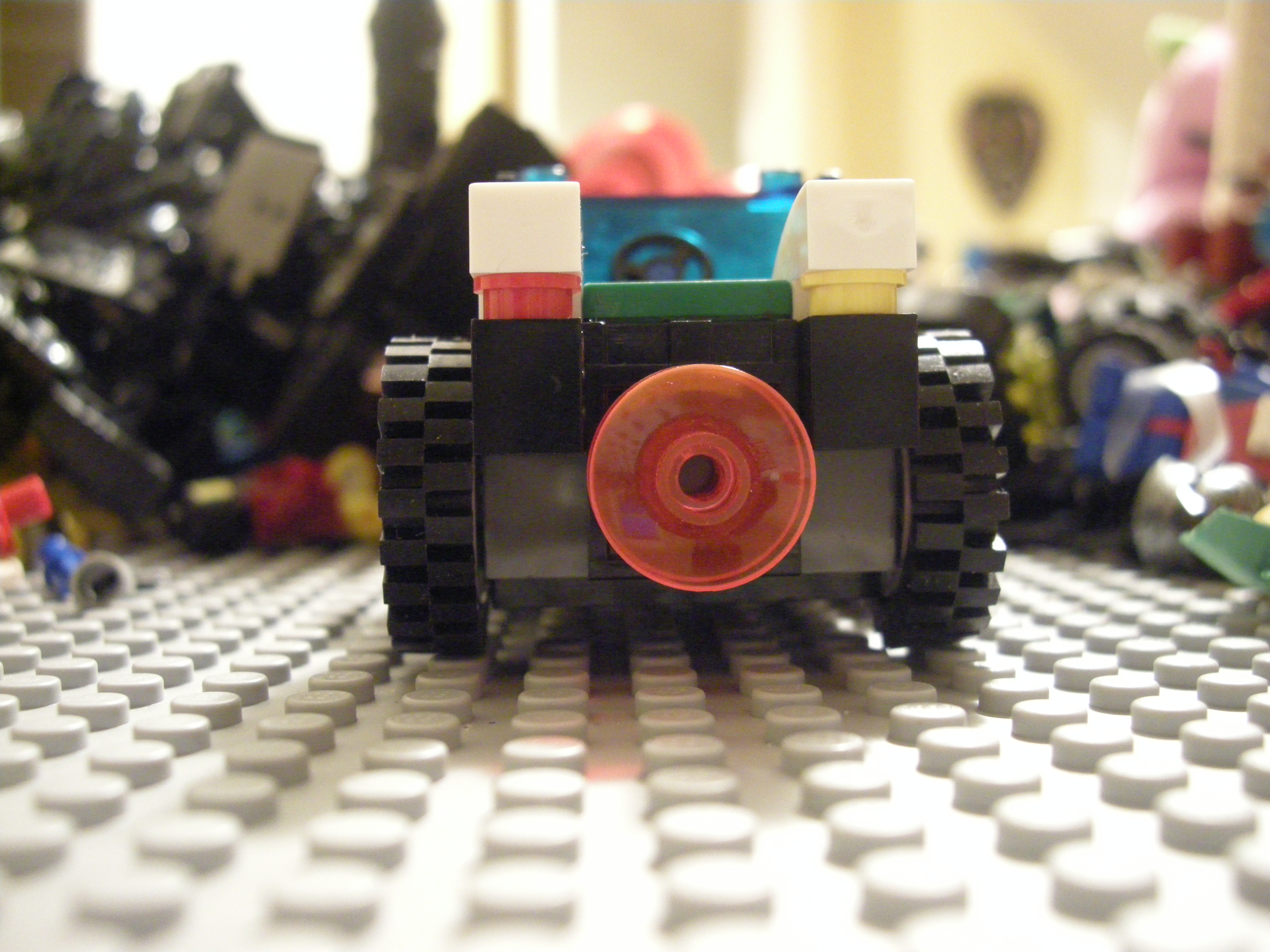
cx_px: 635
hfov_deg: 50.1
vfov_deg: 38.7
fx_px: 1357
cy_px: 476
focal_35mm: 37
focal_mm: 7.9
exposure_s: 1/3.3
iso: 800
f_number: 2.8
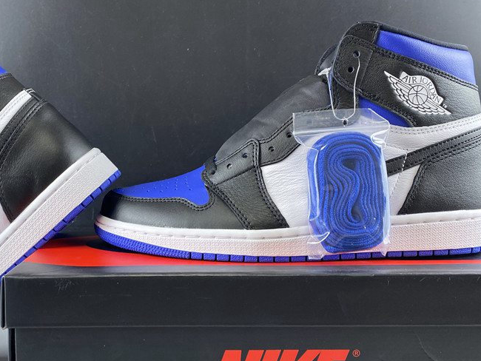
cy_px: 202
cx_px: 167
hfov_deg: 46.2
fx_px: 556
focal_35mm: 40
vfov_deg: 35.9
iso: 100
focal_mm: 4.25
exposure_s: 1/50
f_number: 1.8
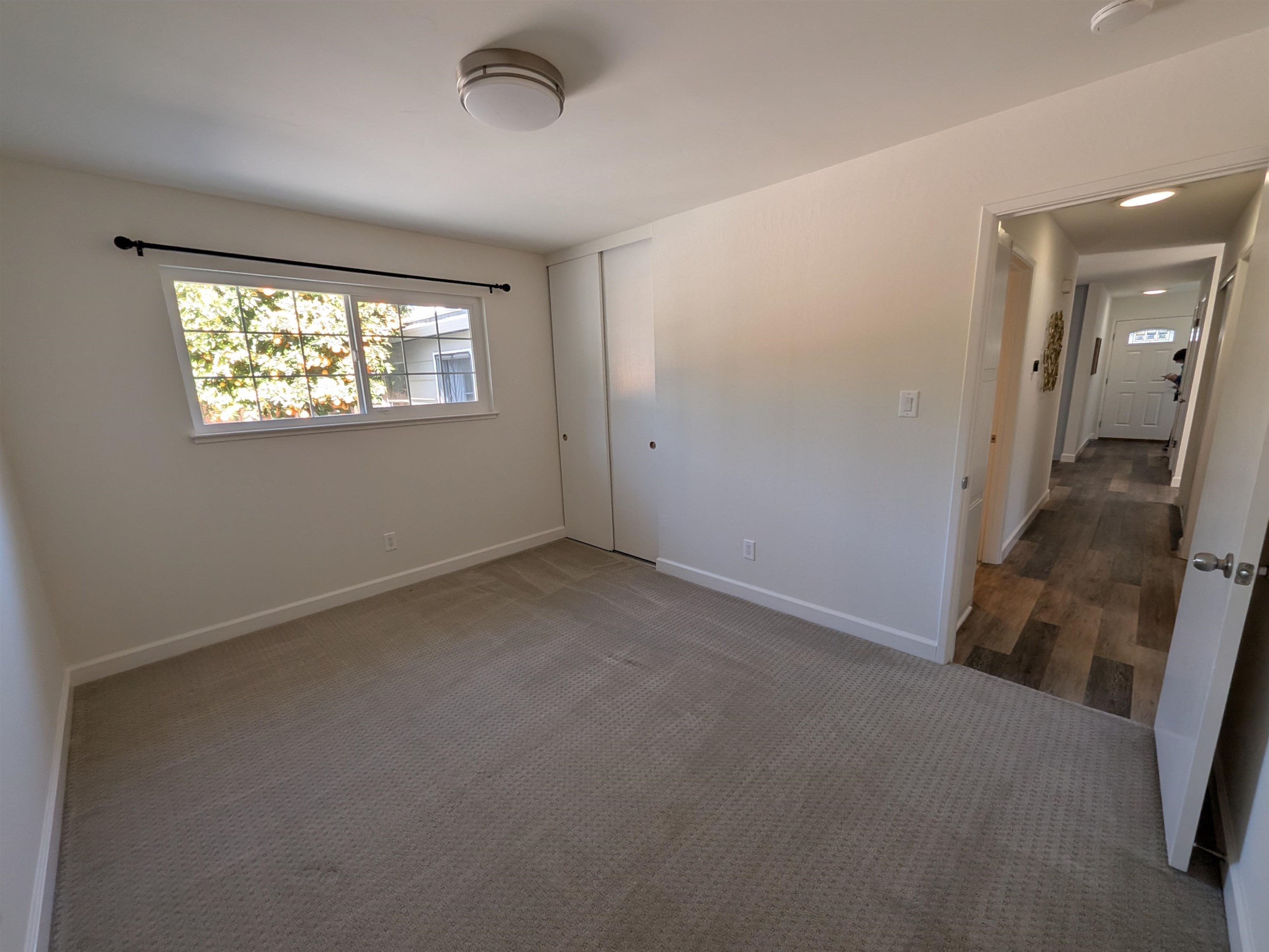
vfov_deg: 89.9
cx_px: 634
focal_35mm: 13
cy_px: 476
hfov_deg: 106.2
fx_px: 477
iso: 36
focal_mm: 1.54
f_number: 2.2
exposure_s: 1/30
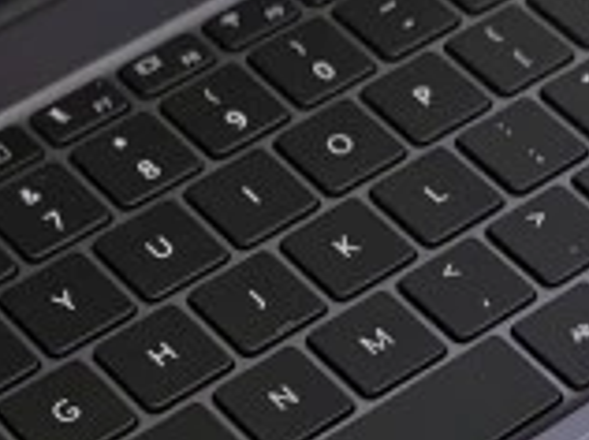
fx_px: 2667
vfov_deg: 9.2
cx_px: 276
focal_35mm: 157
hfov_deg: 12.6
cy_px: 667
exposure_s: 1/445
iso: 50
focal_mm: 5.56
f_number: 1.6
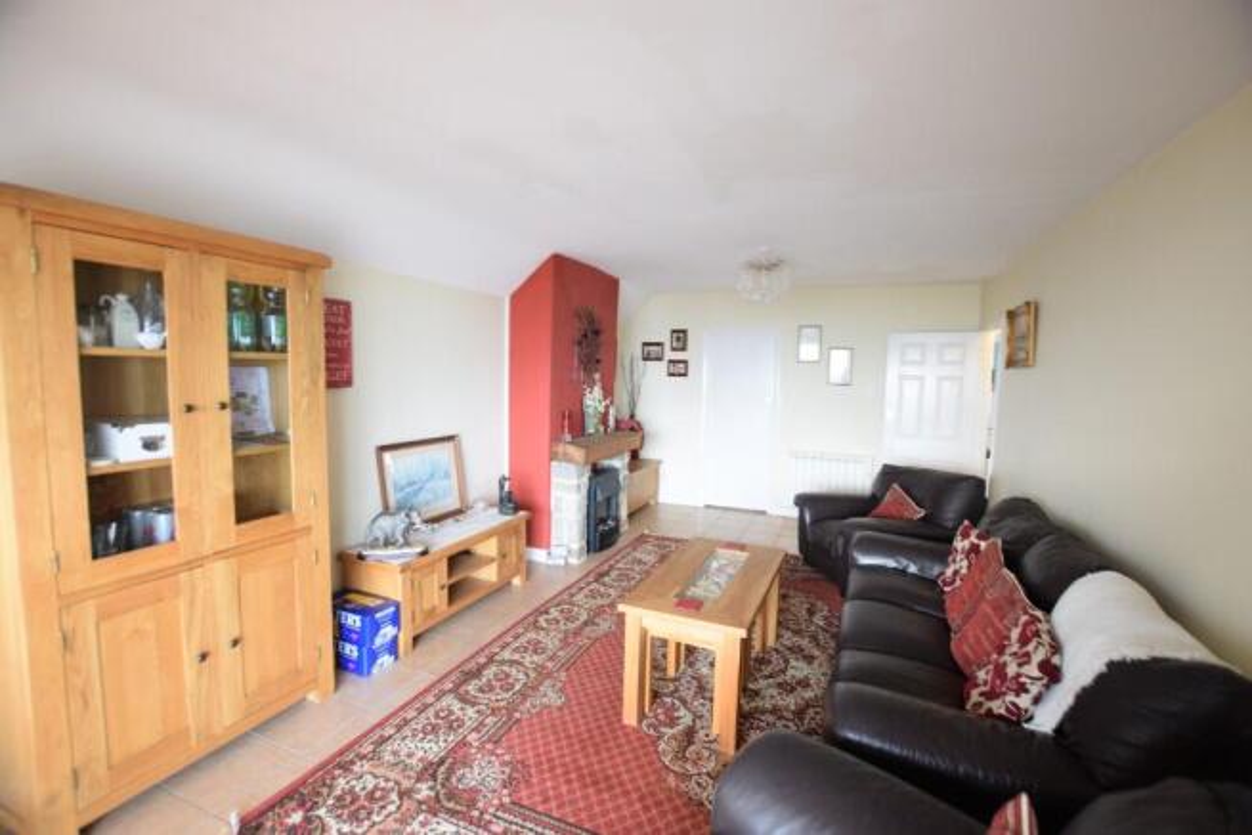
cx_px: 626
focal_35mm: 15
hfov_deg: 100.4
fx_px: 522
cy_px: 418
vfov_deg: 77.4
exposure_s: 1/15
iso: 360
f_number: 3.5
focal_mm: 10
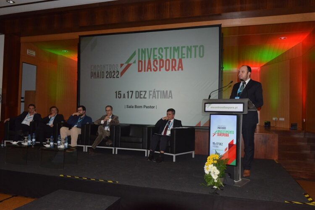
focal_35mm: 29
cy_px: 105
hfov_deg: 63.7
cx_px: 158
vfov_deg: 45.0
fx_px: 254
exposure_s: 1/250
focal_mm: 29
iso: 4000
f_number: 9
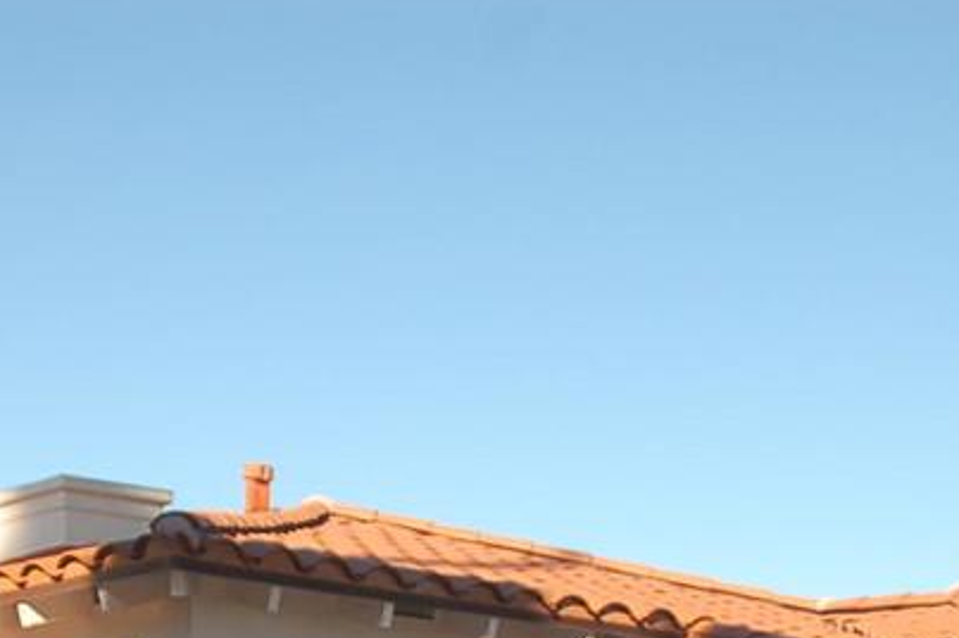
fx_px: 2536
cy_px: 796
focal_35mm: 95
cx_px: 340
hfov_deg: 21.4
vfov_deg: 13.9
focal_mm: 25
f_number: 5.6
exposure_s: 1/500
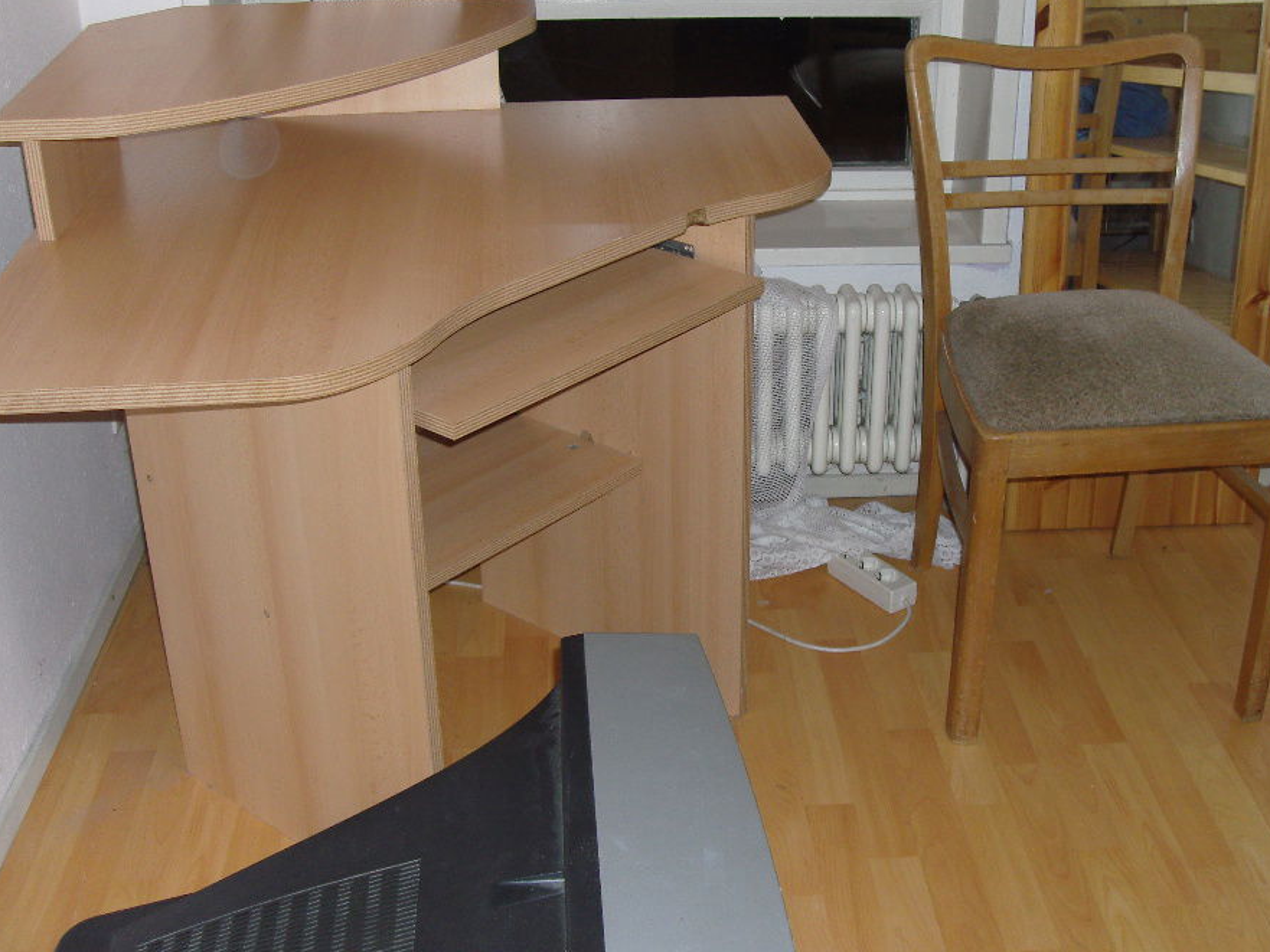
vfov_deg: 33.6
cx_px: 711
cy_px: 468
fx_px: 1578
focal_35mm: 43
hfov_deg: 43.8
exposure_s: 1/40
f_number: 2.8
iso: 80
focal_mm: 6.2
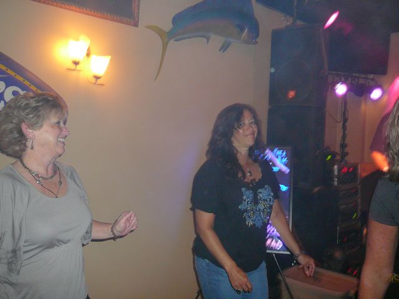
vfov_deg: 40.7
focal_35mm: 35
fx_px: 403
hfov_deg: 52.6
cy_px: 150
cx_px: 200
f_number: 2.8
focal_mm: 5.2
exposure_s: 1/8
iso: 160
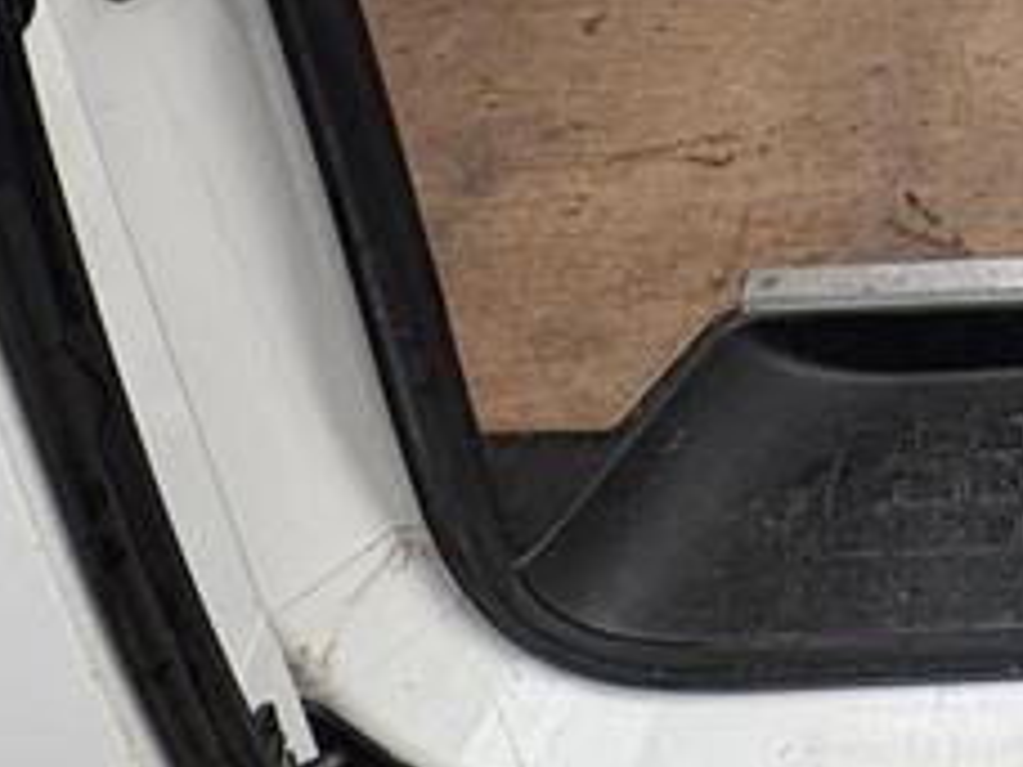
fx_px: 1625
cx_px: 1252
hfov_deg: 29.6
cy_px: -592
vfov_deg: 19.9
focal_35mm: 55
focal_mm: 2.22
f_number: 2.2
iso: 40
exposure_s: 1/229
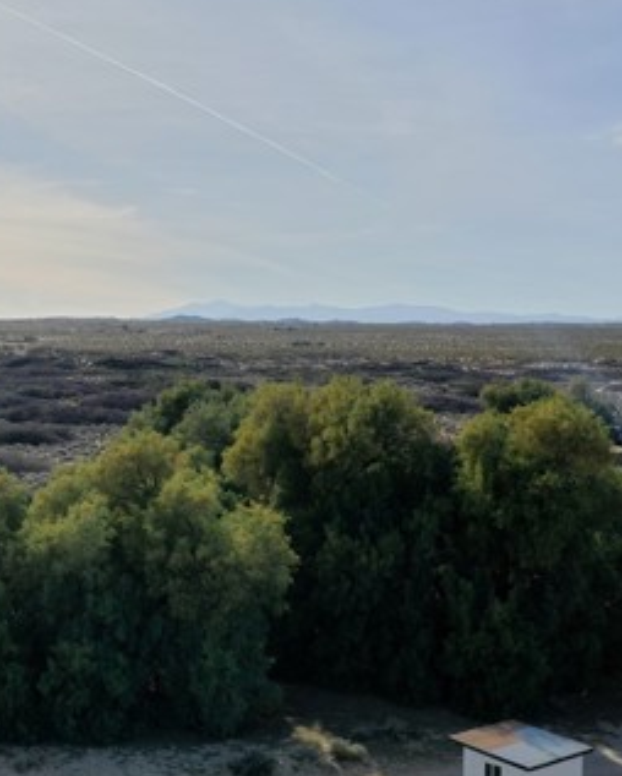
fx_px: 1218
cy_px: 388
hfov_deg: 27.8
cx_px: 83
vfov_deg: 35.3
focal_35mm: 53
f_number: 6.3
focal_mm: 10.26
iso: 100
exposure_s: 1/640
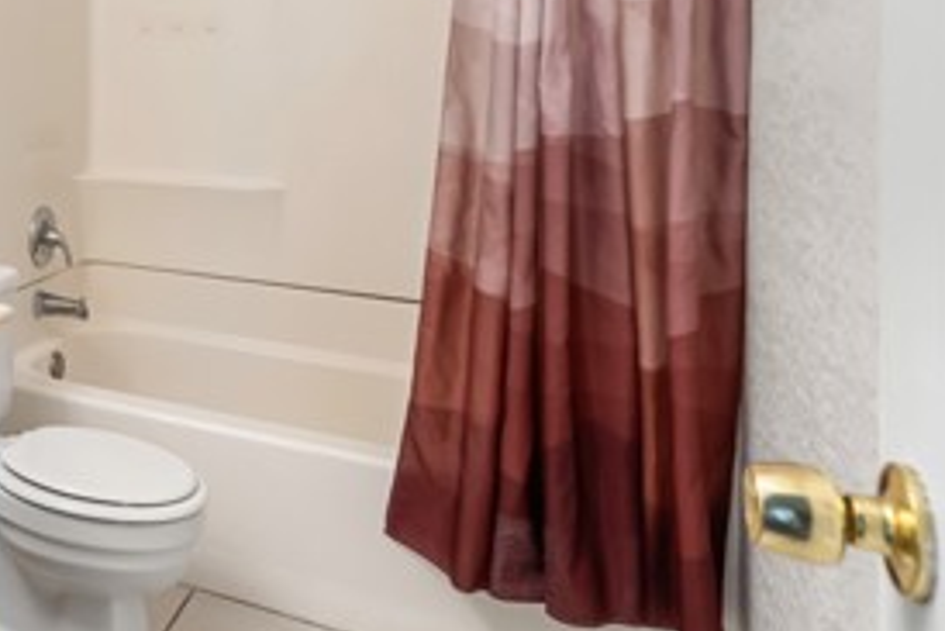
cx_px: -93
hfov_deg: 42.7
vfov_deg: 35.8
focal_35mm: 35
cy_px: 72
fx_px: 919
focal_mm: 10
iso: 320
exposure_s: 1/4
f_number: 7.1
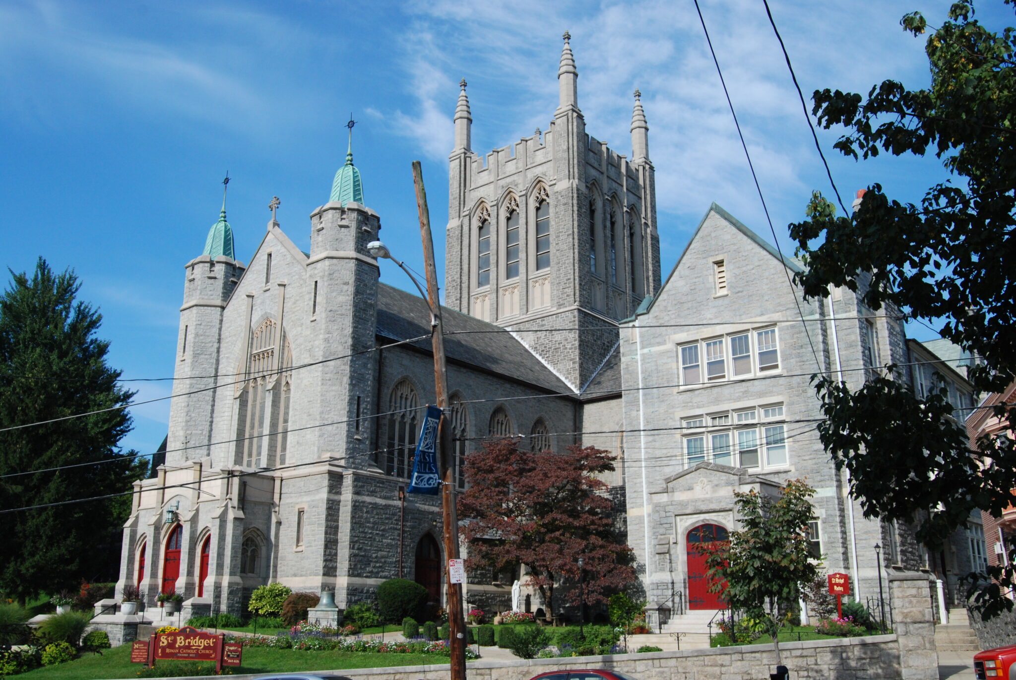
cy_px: 340
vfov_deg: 40.1
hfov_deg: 57.2
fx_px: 932
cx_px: 508
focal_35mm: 33
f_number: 11
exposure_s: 1/500
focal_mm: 22
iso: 400
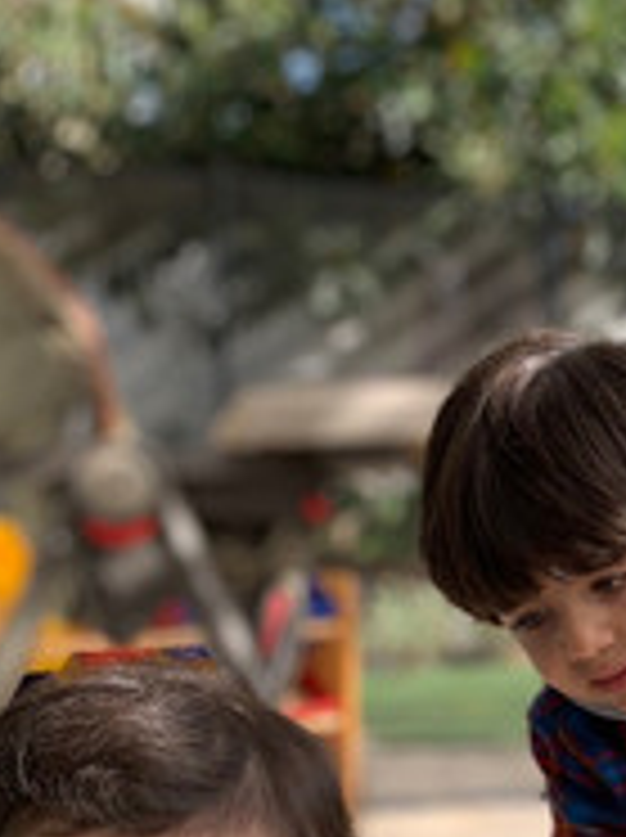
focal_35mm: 70
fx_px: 1692
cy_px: 580
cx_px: 736
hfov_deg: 19.8
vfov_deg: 27.6
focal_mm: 4.25
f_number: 1.8
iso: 25
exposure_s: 1/669
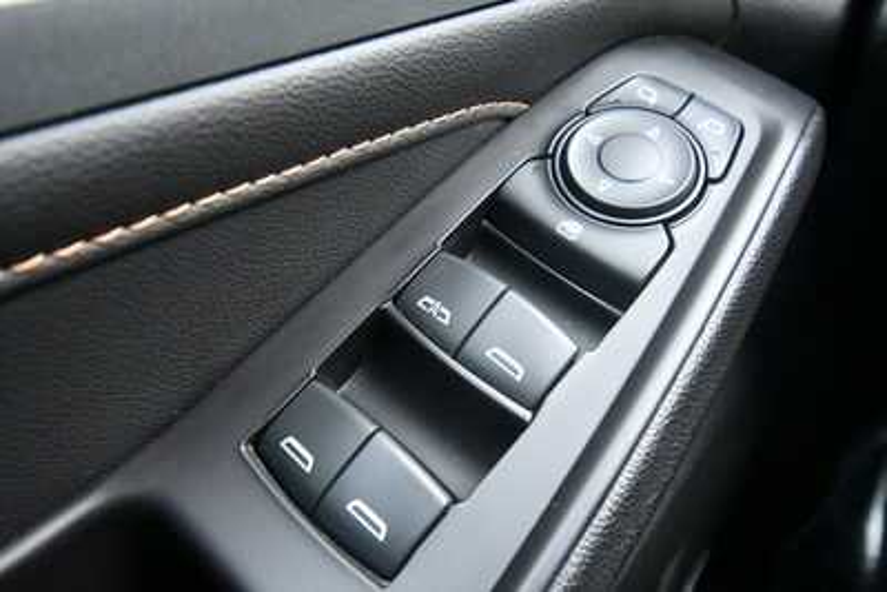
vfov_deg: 46.4
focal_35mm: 28
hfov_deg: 65.5
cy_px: 296
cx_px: 444
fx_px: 690
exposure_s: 1/60
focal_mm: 19
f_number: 5.6
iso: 3200
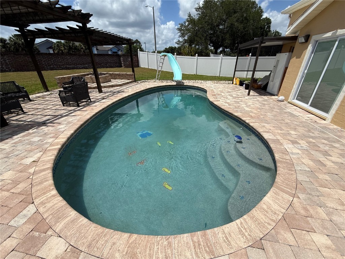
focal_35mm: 14
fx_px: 140
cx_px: 172
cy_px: 130
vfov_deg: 85.7
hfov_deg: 102.1
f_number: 2.2
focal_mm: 2.22
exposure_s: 1/3891
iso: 50
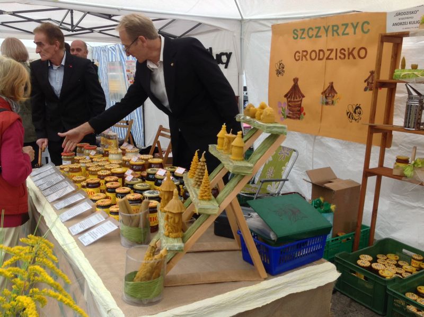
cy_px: 158
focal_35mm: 35
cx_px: 212
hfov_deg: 52.7
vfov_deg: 40.6
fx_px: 428
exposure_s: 1/175
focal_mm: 4.28
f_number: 2.4
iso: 50
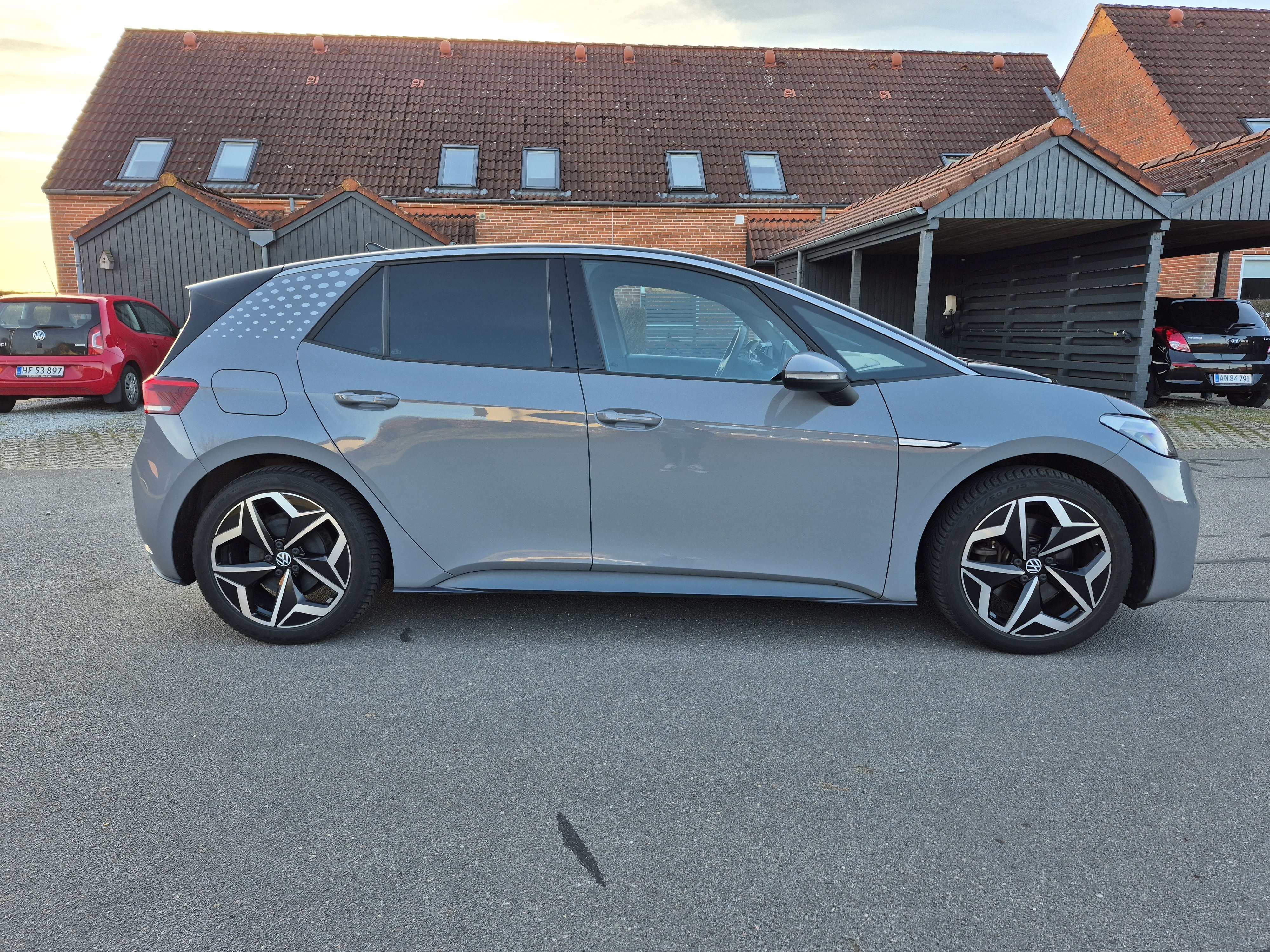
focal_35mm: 23
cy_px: 476
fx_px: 844
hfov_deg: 73.9
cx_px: 635
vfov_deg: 58.9
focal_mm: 5.4
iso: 25
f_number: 1.8
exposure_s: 1/212
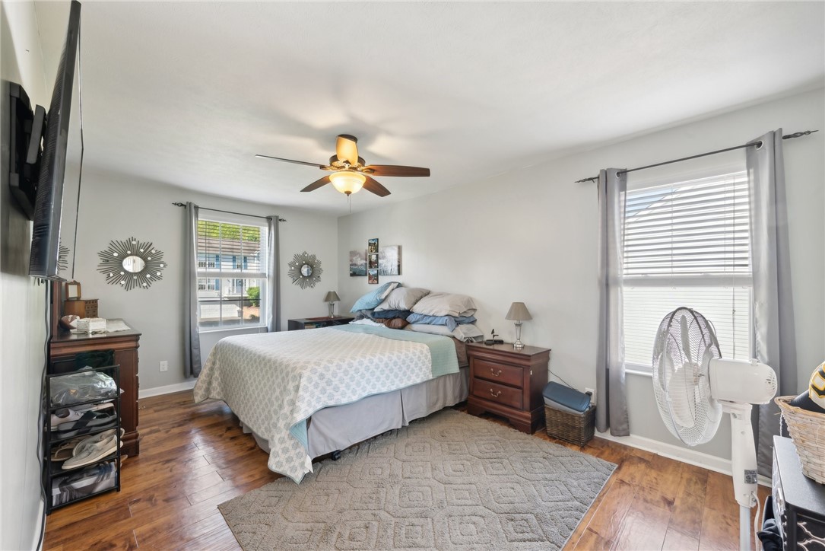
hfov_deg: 104.2
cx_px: 412
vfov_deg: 81.2
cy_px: 276
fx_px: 321
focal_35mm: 14
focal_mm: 14
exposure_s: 1/5
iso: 50
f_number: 11
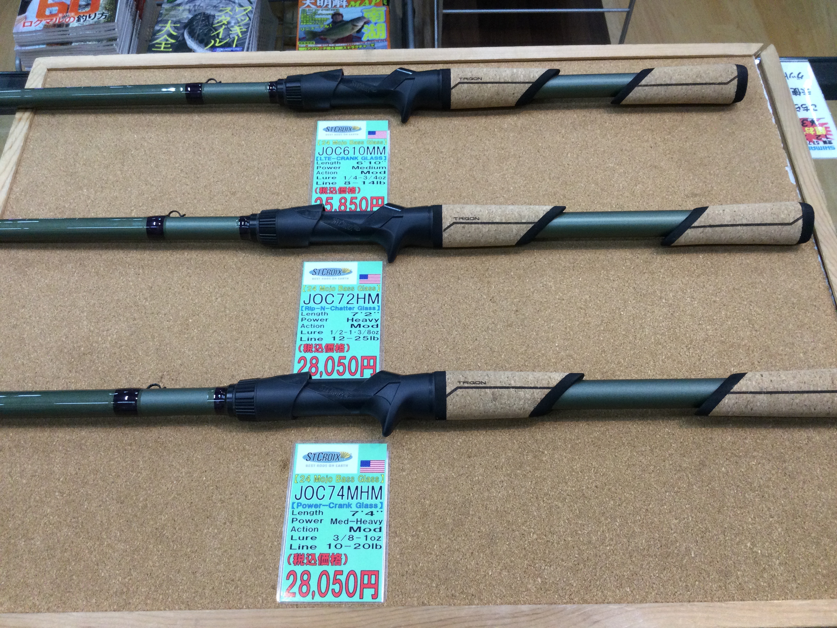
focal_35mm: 31
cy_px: 314
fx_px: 750
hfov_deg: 58.4
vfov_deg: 45.4
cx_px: 418
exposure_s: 1/30
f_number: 2.4
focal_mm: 3.3
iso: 32
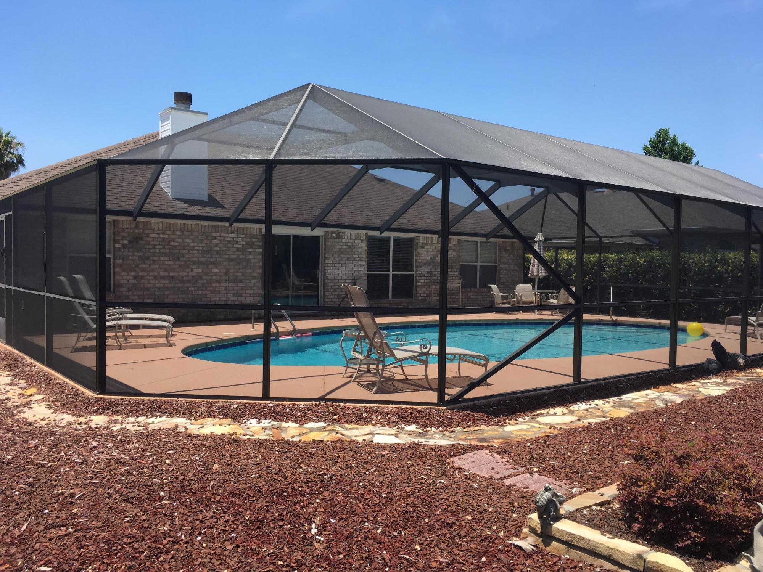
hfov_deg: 61.7
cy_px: 286
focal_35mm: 29
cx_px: 382
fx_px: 639
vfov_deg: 48.2
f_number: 2.2
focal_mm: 4.15
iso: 25
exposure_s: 1/1183
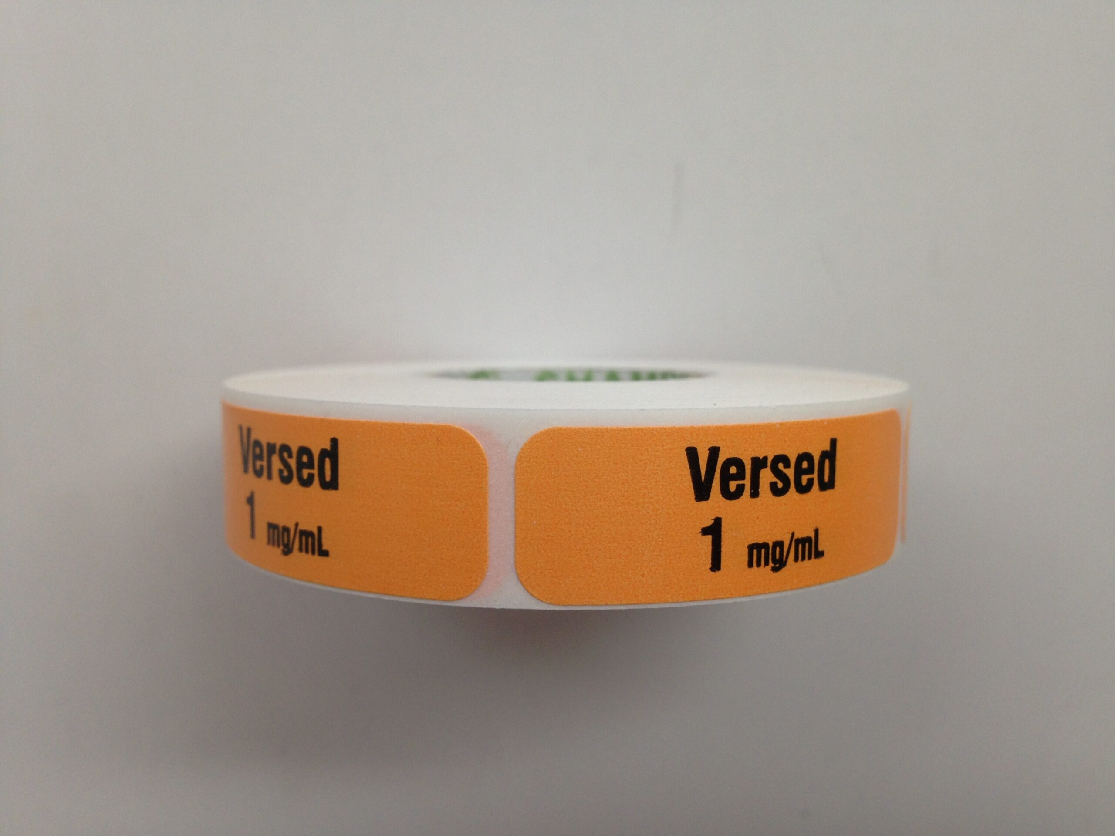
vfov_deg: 42.9
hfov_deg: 55.4
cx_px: 558
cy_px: 418
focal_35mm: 33
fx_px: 1063
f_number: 2.4
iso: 64
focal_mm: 4.12
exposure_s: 1/60
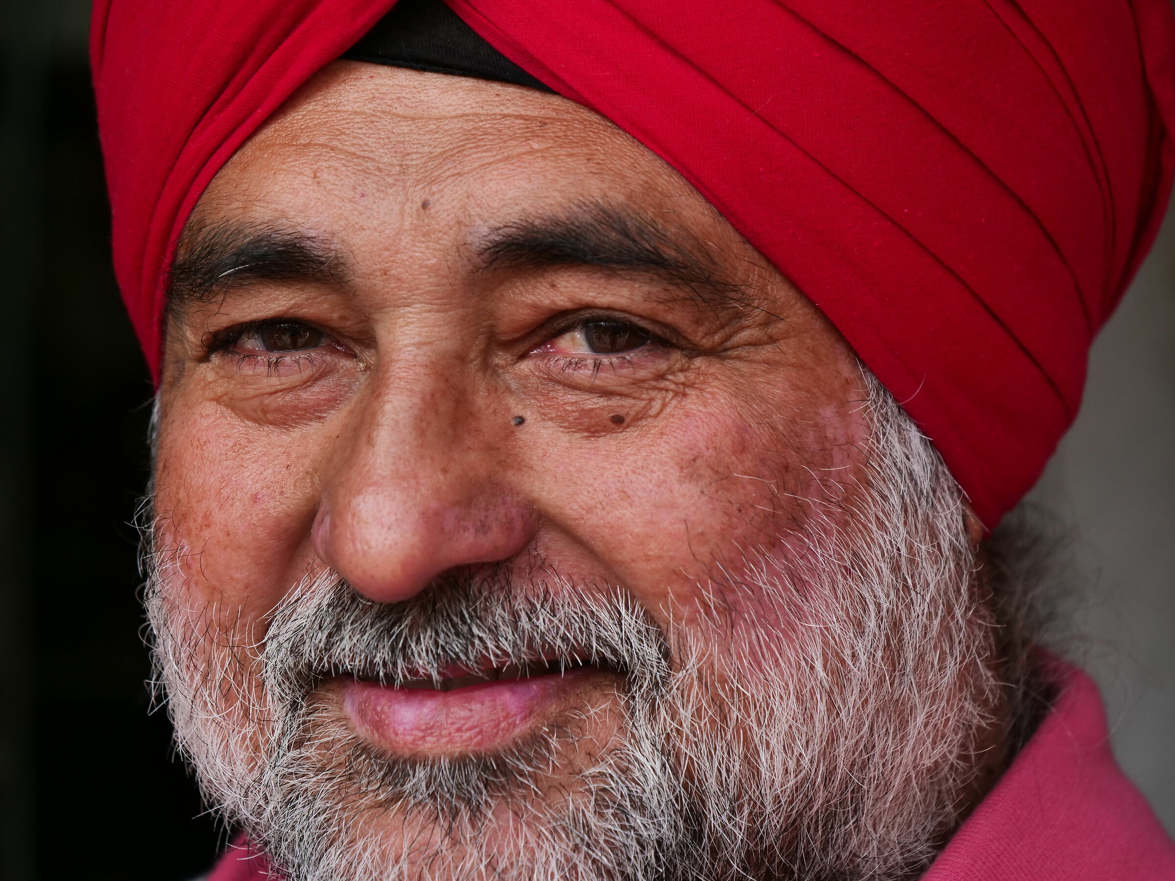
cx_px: 588
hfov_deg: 16.4
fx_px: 4073
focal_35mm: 120
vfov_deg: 12.3
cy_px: 440
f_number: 4
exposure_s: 1/1000
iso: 400
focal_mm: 60
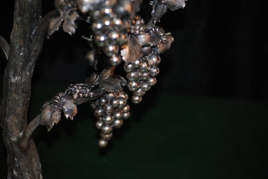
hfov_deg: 16.6
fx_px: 916
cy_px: 90
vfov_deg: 11.2
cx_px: 134
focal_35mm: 123
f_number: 4.2
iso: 200
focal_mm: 82
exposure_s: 1/60
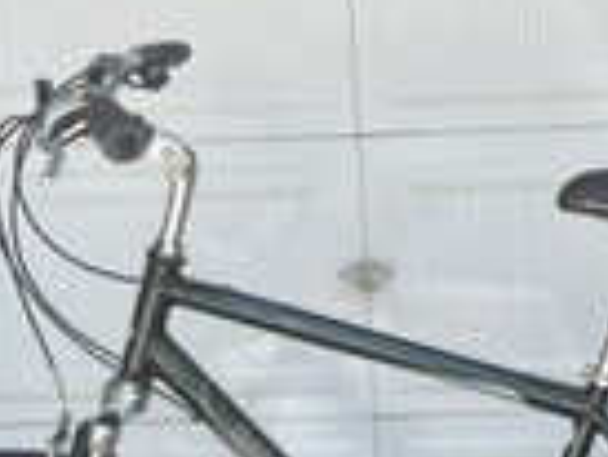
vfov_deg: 21.9
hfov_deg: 29.3
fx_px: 1143
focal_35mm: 65
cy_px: 437
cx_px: 459
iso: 50
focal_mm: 5.7
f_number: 1.5
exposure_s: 1/753
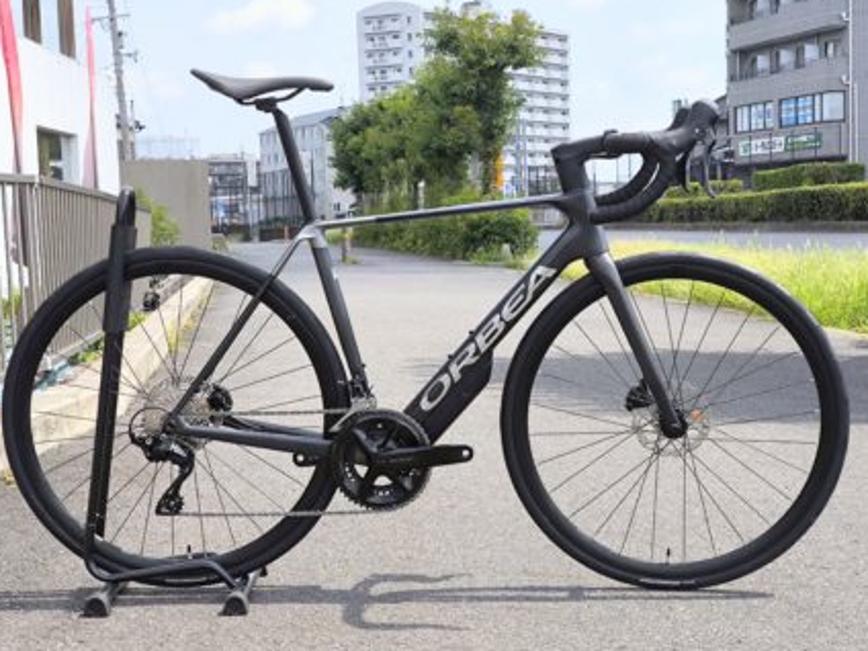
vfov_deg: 24.8
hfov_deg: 32.7
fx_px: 1479
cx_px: 418
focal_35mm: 59
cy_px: 320
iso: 50
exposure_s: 1/840
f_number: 1.9
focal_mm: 7.1
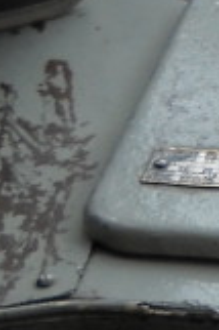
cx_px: 659
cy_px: 4
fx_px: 2478
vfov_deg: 7.6
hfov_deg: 4.8
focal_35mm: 271
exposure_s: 1/64
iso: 64
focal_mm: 6.72
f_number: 3.1
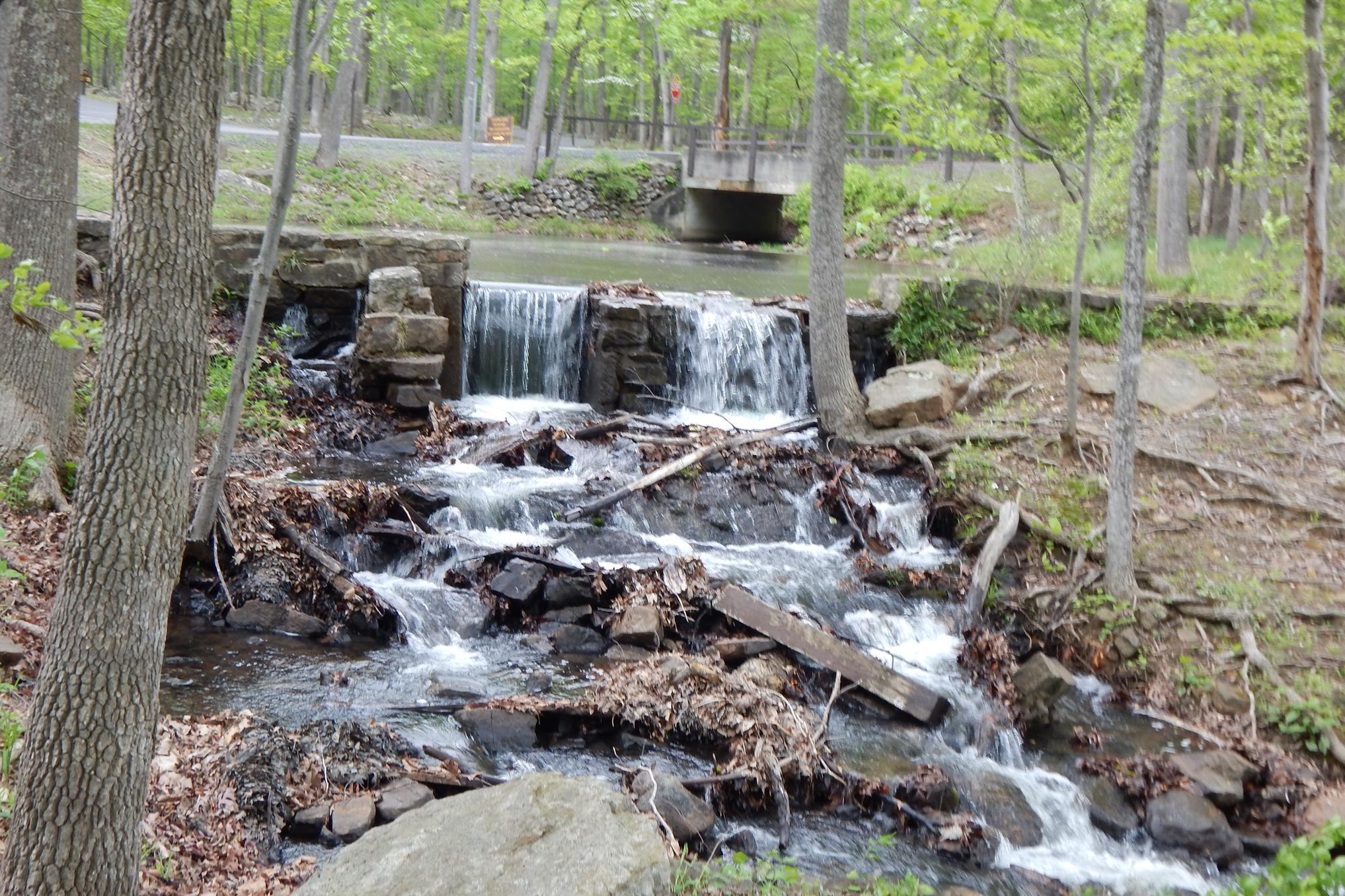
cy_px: 449
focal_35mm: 45
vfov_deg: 29.9
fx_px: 1681
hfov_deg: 43.6
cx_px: 673
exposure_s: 1/60
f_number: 3.6
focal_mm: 7.7
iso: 125
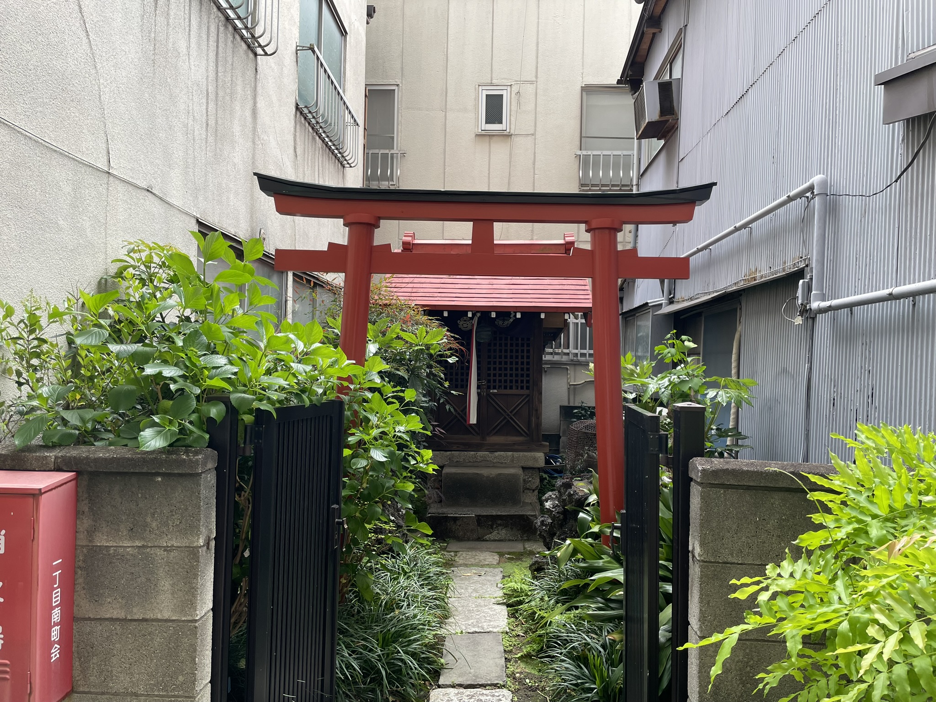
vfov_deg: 53.1
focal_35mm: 26
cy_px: 351
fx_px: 703
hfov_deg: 67.3
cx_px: 468
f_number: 1.6
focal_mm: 4.2
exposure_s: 1/325
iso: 32
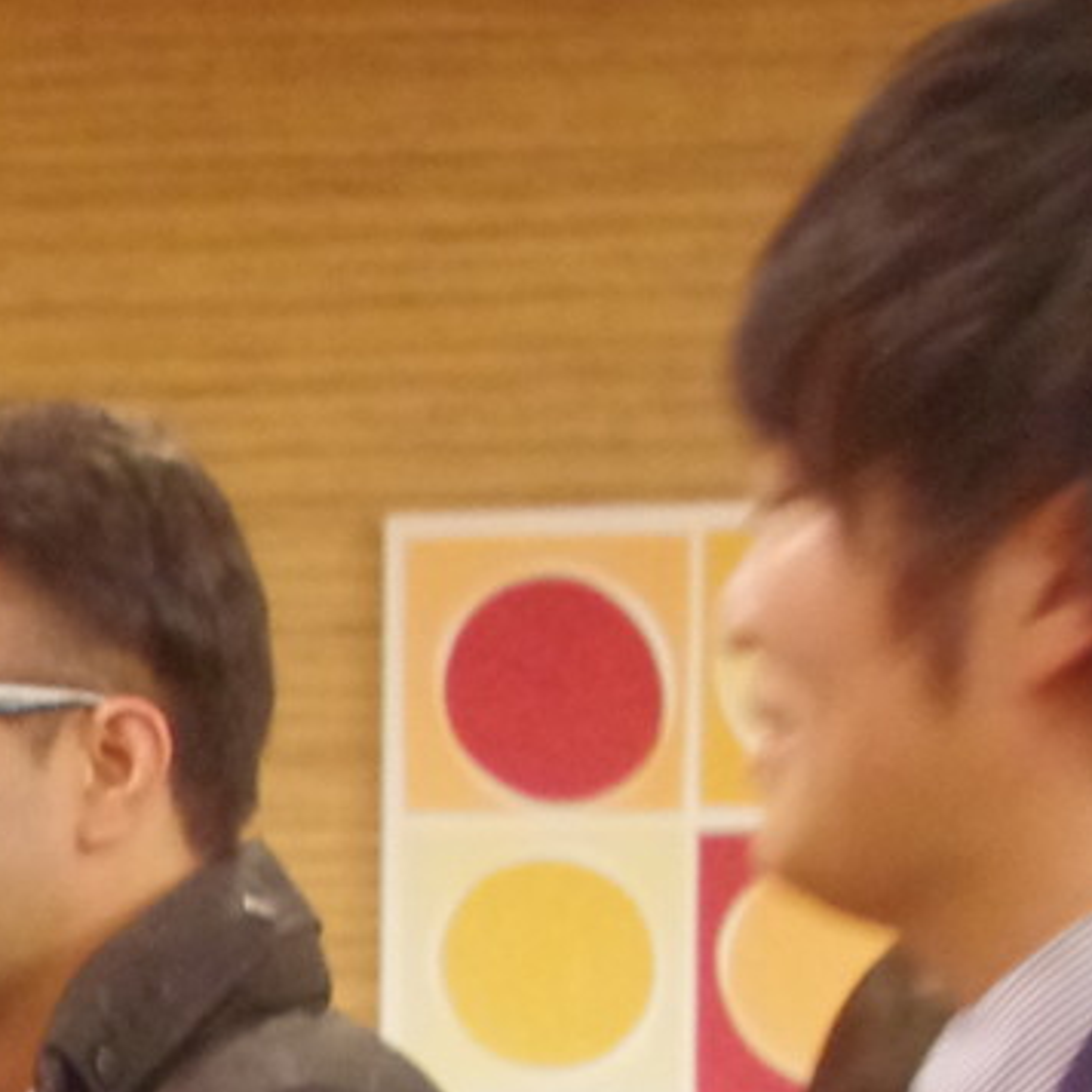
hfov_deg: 8.5
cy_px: 1857
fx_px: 6781
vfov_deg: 8.9
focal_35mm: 190
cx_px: -1397
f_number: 4
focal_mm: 21.25
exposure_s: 1/25
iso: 2000
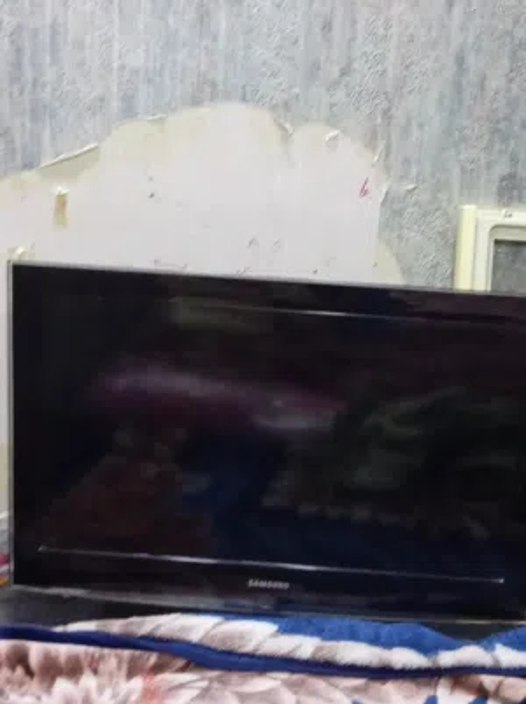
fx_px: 1015
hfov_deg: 29.1
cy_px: 352
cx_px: 263
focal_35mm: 50
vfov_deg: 38.2
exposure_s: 1/20
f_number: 1.8
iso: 1024
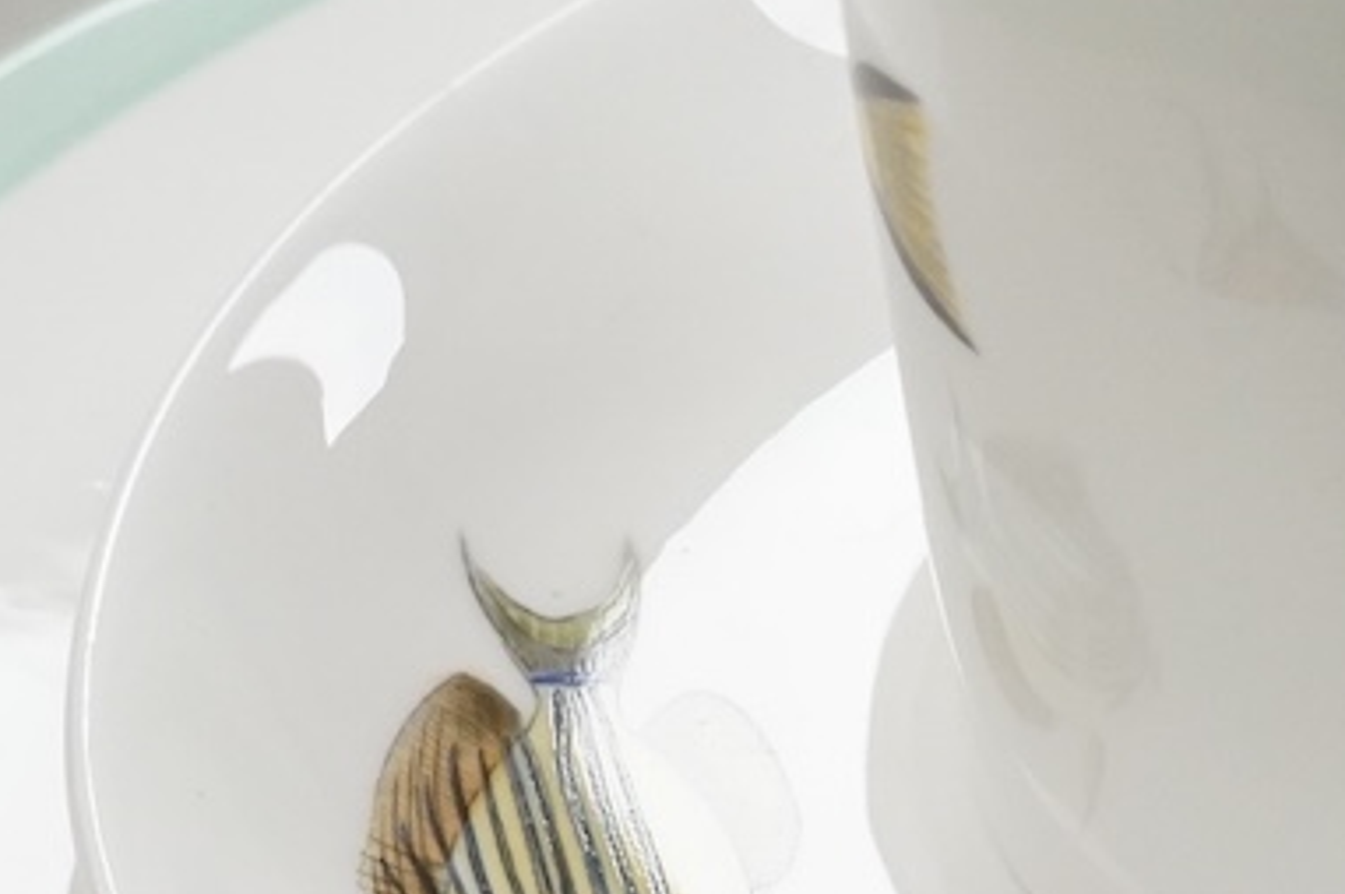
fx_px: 4703
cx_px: 1833
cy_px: 1128
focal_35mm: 126
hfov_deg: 15.4
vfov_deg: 10.6
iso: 2500
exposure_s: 1/80
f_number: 10
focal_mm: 28
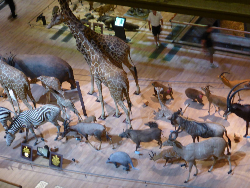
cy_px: 94
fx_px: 657
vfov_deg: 16.2
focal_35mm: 91
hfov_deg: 21.5
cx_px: 125
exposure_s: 1/4
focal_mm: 15.1
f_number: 5.2
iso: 500
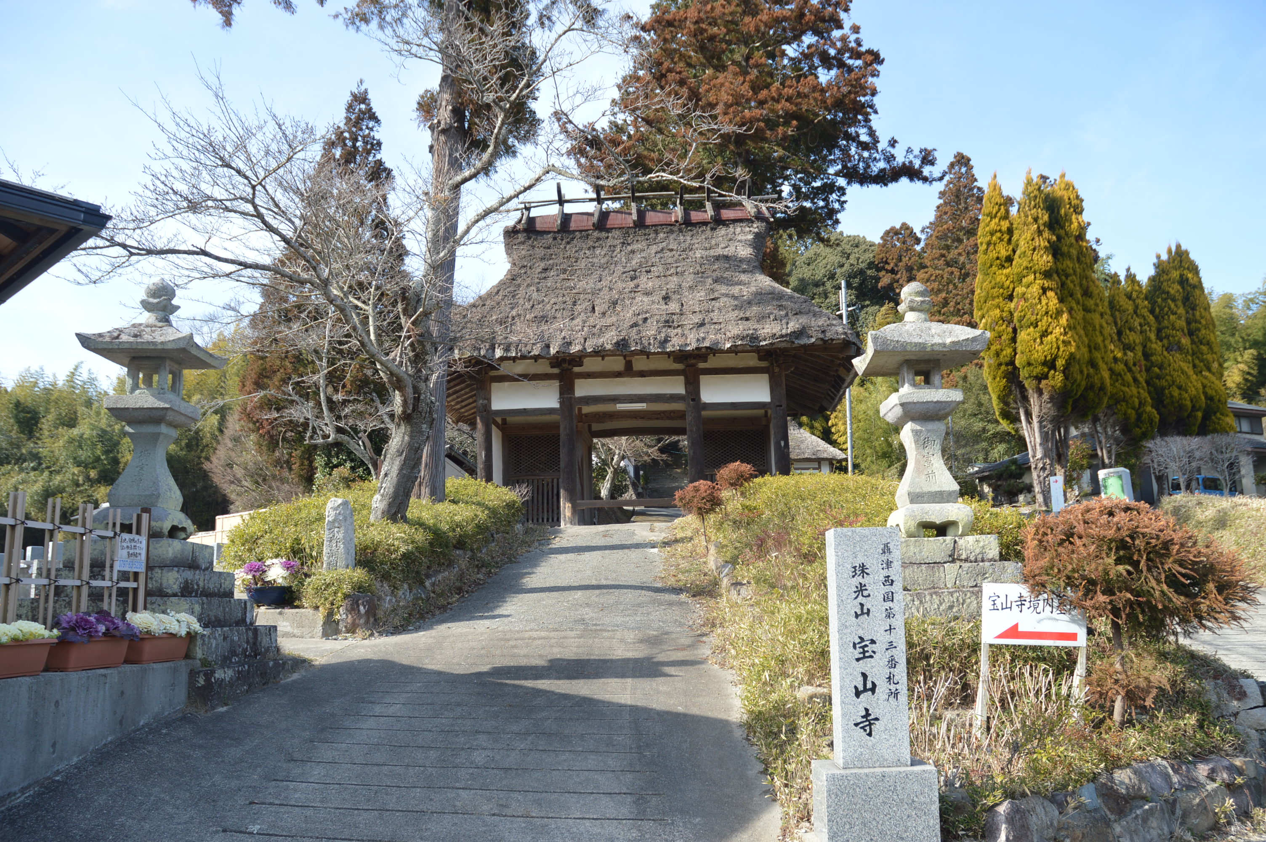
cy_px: 421
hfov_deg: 67.4
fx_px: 949
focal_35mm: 27
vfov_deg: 47.8
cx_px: 633
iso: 100
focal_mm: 18
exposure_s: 1/160
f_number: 6.3
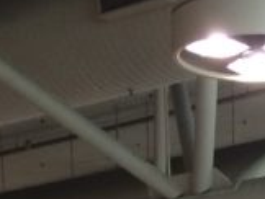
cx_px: 327
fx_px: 1403
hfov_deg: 10.6
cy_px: 587
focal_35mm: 183
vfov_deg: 7.3
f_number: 2.2
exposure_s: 1/30
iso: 100
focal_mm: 4.15
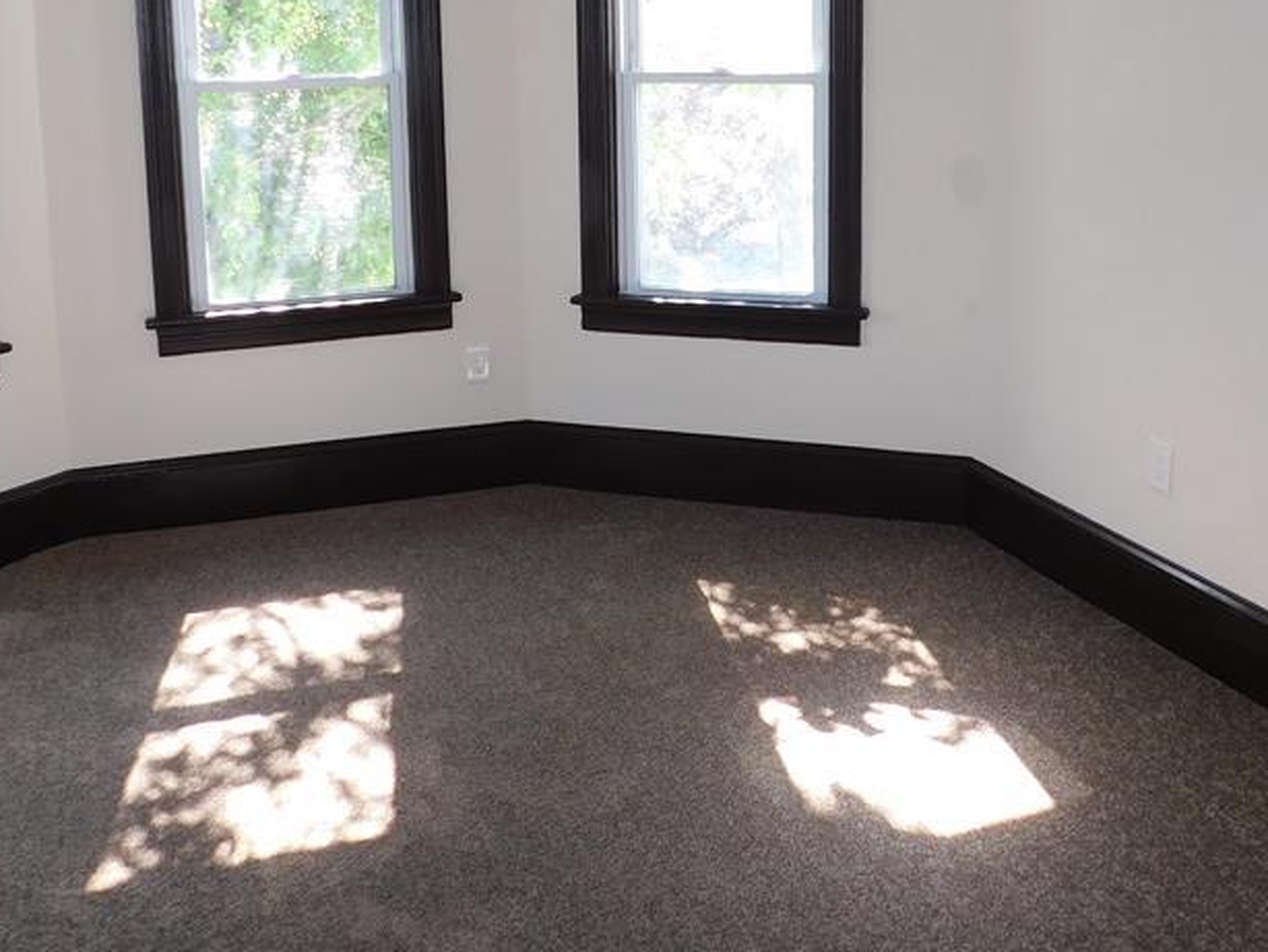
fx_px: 1466
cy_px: 225
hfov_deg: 46.8
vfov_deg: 35.1
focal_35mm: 40
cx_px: 673
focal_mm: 4.1
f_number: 3
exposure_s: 1/50
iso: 125
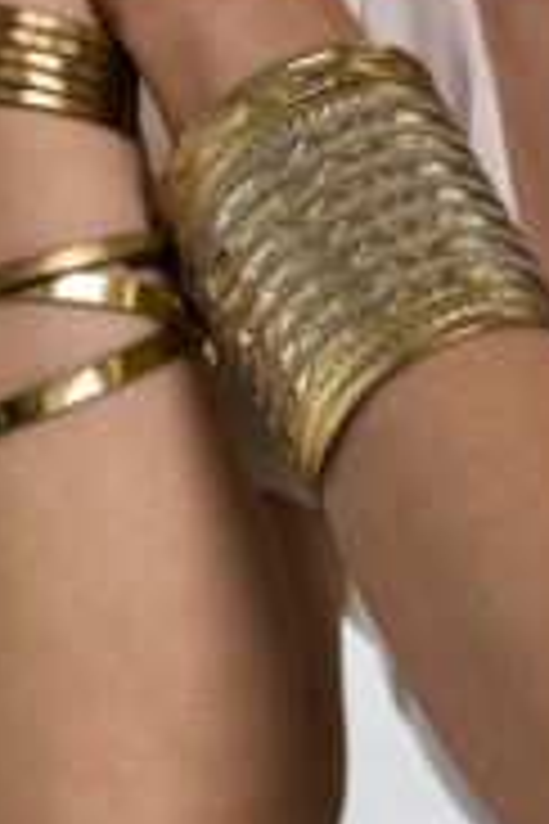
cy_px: 5
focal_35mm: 308
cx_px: 421
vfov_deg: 6.7
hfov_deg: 4.5
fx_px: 7045
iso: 320
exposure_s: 1/160
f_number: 3.5
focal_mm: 55
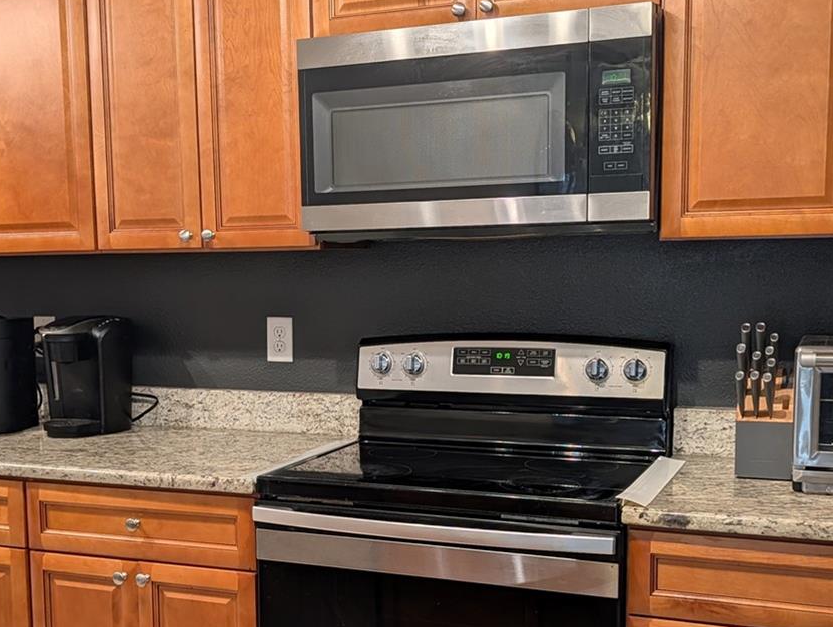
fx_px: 1108
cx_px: 334
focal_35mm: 46
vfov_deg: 31.4
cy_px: 414
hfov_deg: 41.0
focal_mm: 6.9
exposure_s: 1/120
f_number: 1.68
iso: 38
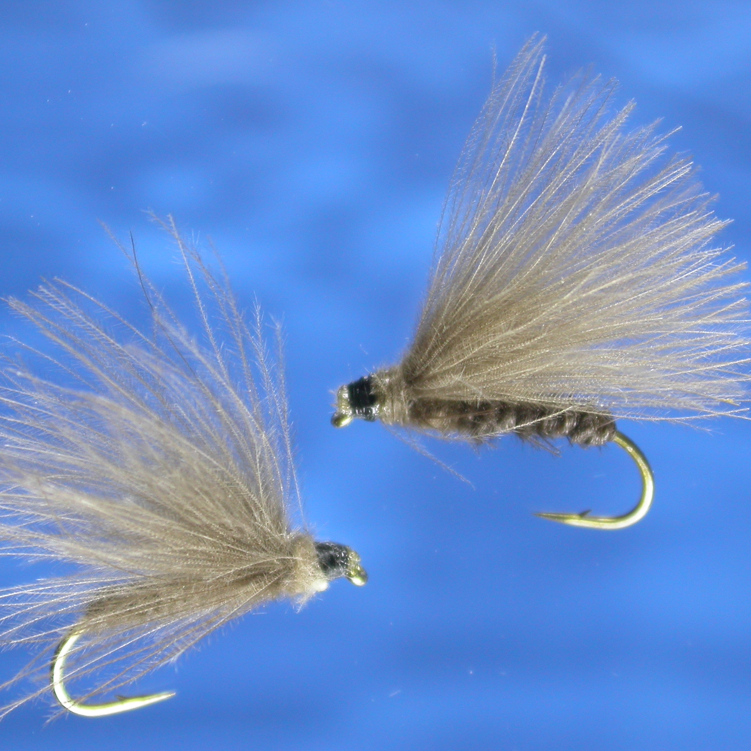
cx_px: 363
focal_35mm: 150
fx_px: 3682
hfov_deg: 11.6
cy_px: 375
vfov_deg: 11.6
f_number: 5.1
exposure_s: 1/71.7
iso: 100
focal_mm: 26.4
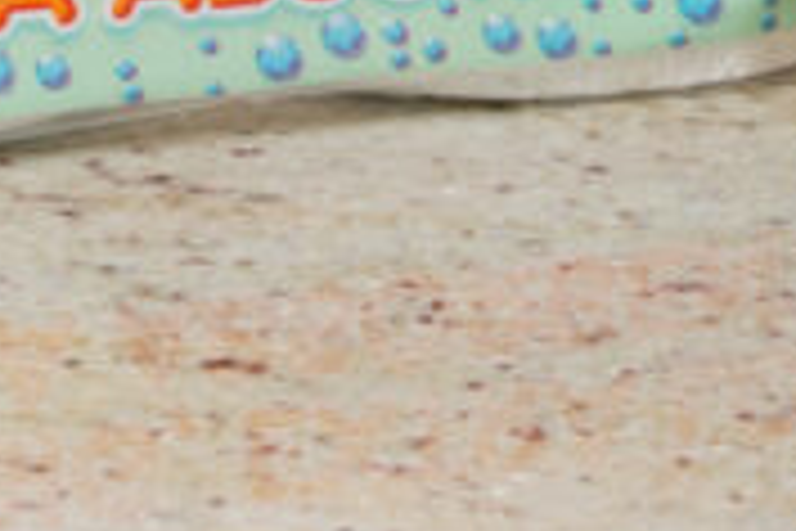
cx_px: 940
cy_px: -788
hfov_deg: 5.2
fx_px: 8711
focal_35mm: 394
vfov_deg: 3.4
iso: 100
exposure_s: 1/160
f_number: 5
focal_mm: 50
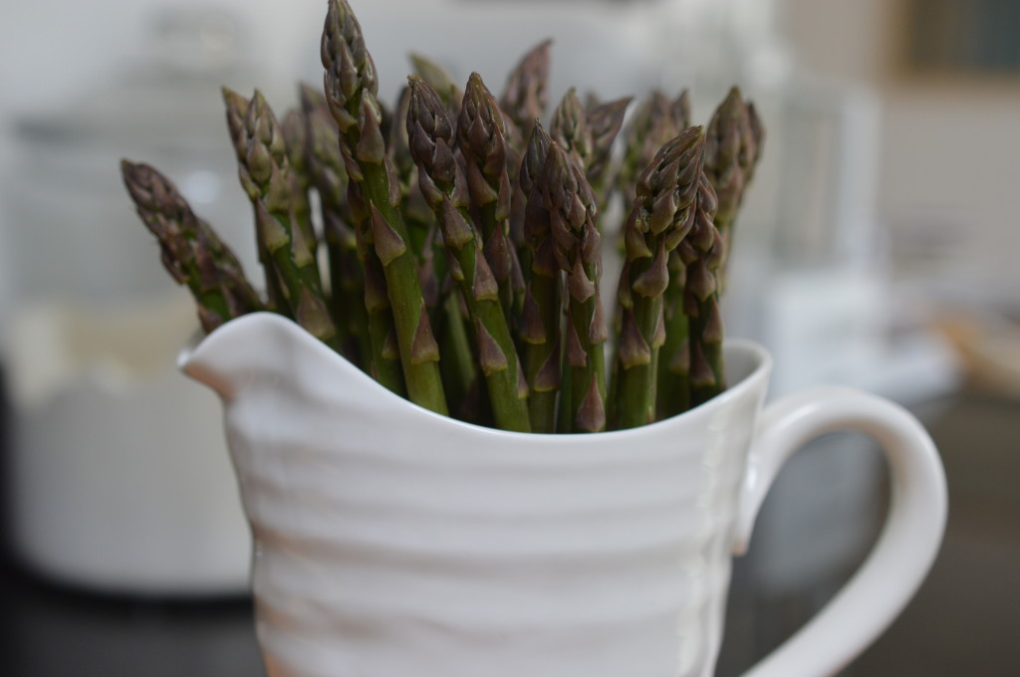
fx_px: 1698
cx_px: 510
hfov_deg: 33.4
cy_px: 338
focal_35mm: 60
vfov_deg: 22.6
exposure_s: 1/80
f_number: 4.5
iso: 400
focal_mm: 40
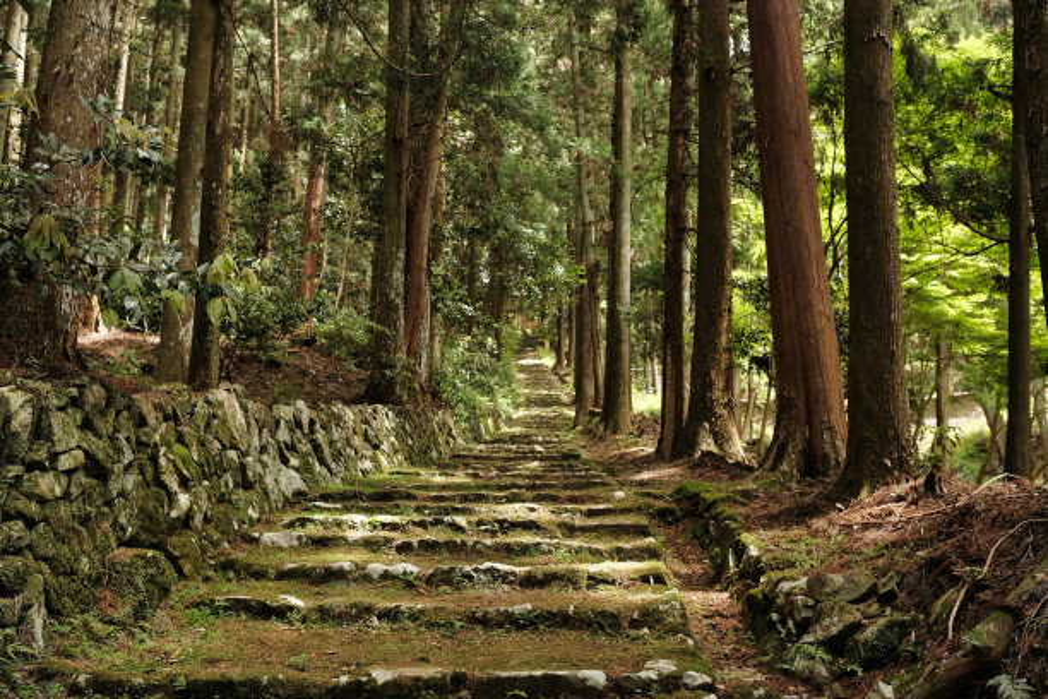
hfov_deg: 54.4
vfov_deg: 37.9
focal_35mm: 35
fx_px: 1019
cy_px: 350
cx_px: 524
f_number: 5
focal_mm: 23
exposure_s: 1/210
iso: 800
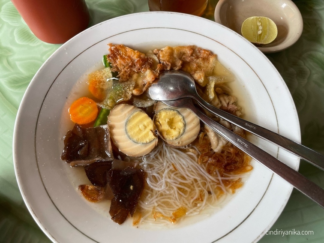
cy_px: 122
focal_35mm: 26
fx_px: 243
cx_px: 162
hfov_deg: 67.3
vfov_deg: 53.1
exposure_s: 1/100
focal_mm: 4.2
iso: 100
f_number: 1.6
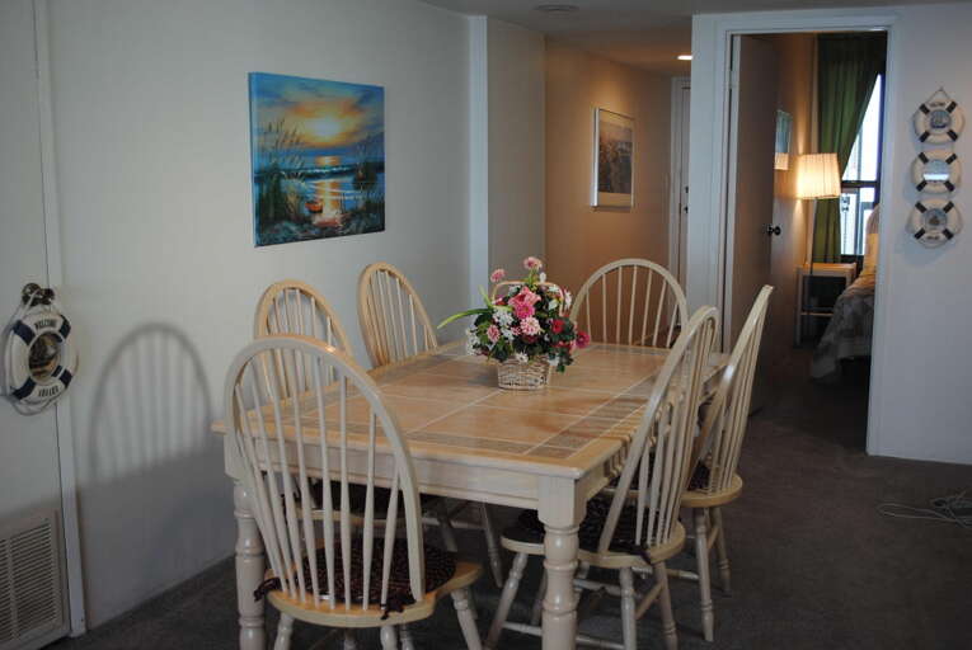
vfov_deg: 34.3
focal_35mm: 39
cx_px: 486
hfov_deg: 49.5
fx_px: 1054
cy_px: 325
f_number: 4.2
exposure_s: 1/30
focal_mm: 26
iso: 200
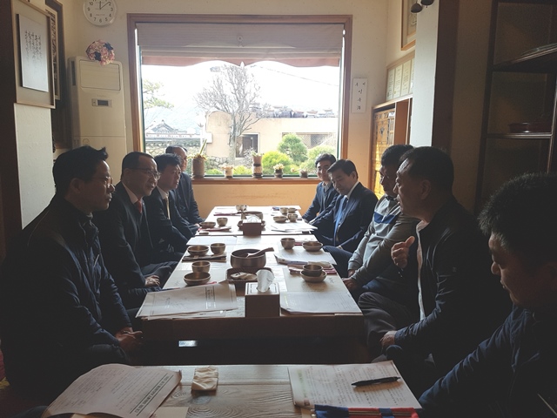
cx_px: 278
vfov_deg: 53.1
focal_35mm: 26
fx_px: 418
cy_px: 209
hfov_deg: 67.3
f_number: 1.7
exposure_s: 1/258
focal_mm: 4.2
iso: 50
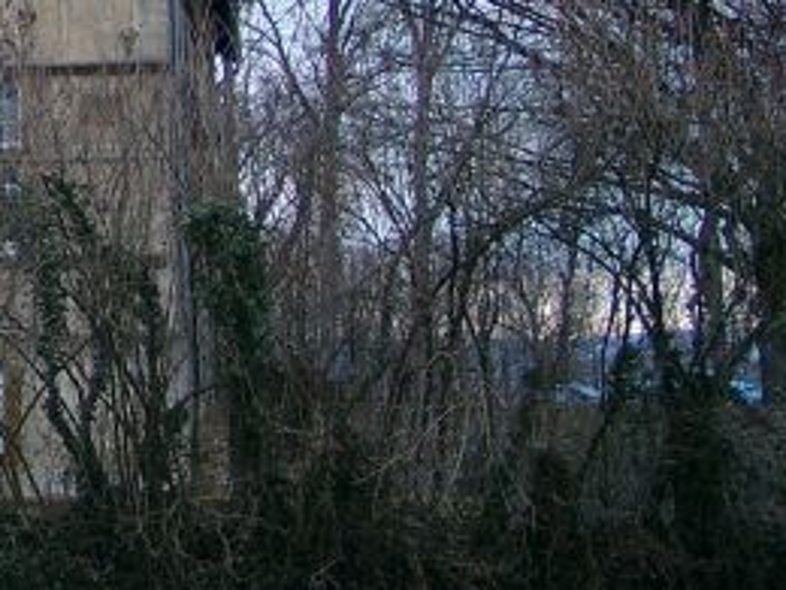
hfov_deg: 15.5
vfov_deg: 12.3
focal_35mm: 117
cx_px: -390
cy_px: -136
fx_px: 2657
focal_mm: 8.02
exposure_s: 1/54.2
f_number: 2
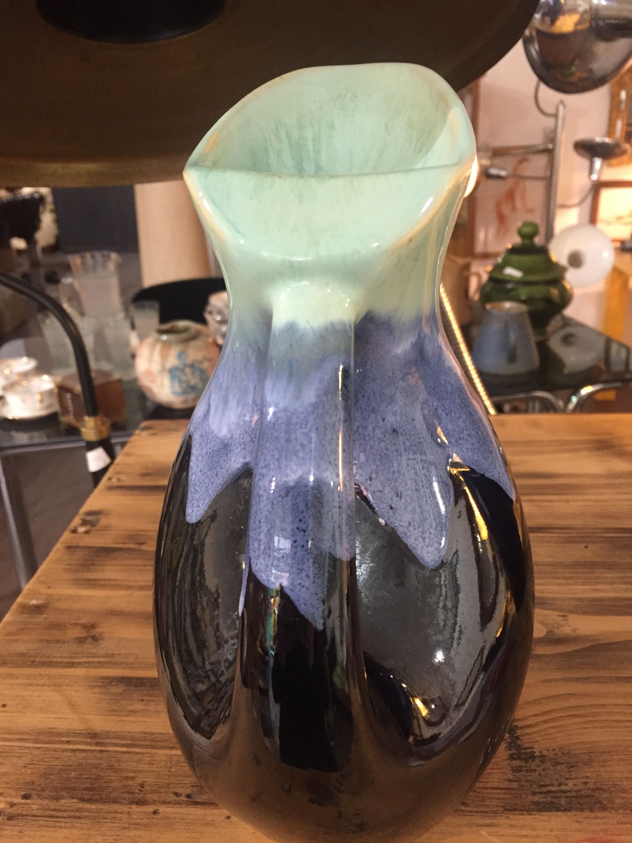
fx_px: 706
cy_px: 422
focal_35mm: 29
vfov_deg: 61.7
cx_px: 316
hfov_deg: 48.2
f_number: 2.2
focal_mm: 4.15
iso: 250
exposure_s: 1/33
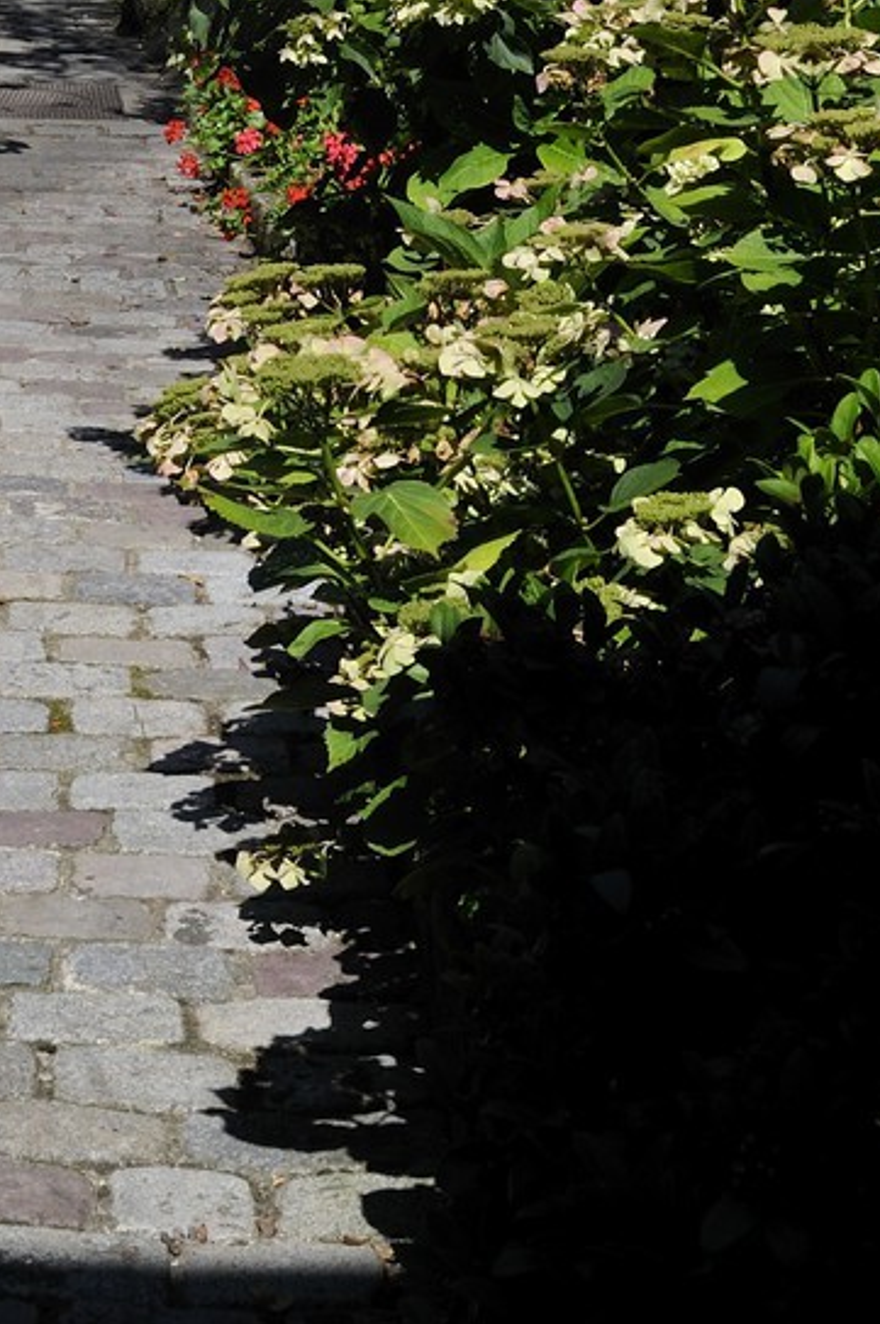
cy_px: -529
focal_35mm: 106
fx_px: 3894
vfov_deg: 17.7
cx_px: -205
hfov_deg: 12.6
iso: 200
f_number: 13
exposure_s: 1/160
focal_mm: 36
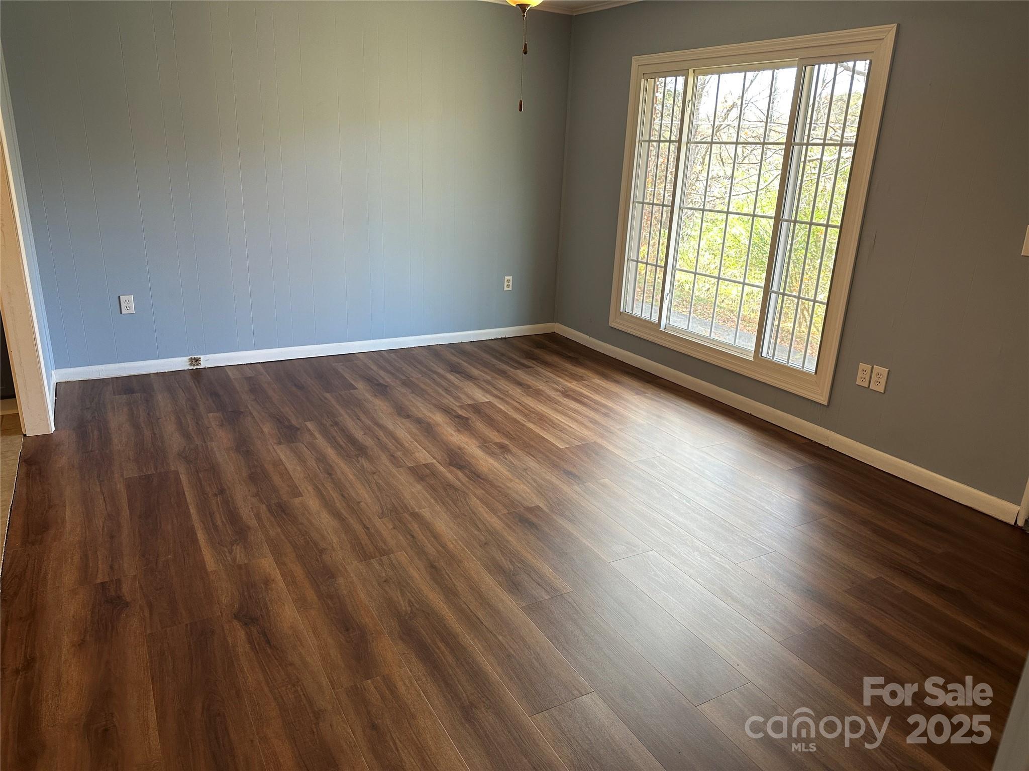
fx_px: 713
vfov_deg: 56.8
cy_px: 386
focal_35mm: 24
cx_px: 514
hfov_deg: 71.6
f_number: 1.78
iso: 125
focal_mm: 6.86
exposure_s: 1/60
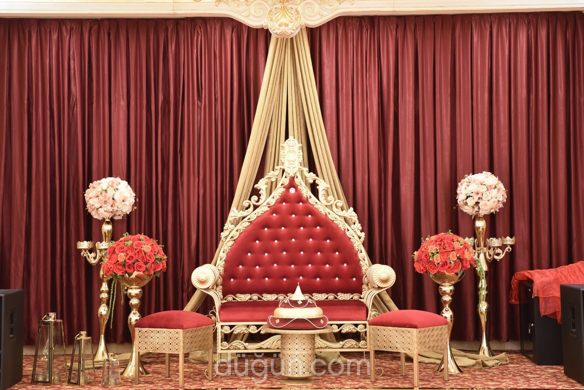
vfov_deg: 19.5
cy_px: 195
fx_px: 1136
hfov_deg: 28.8
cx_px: 292
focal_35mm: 70
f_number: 2.8
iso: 1600
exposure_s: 1/40
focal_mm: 70
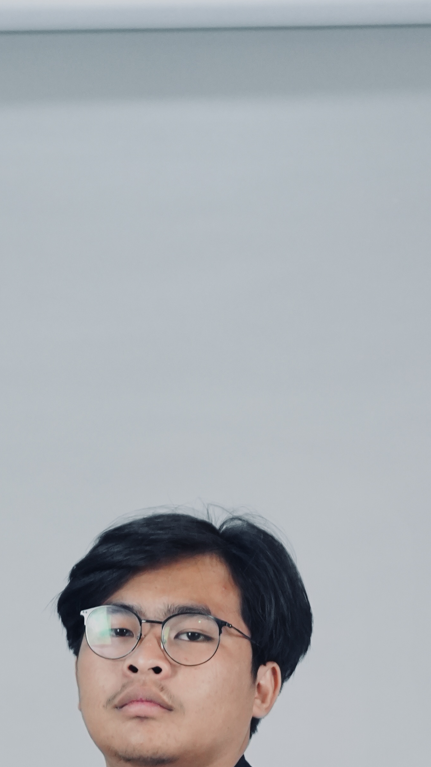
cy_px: 1065
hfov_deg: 11.6
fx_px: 2113
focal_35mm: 104
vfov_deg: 18.7
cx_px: 145
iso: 2000
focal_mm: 34
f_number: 4
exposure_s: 1/90
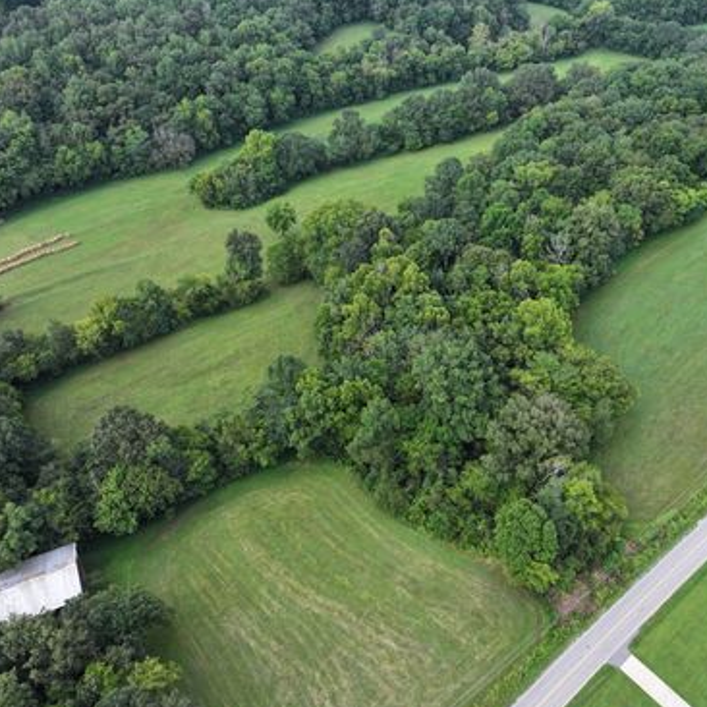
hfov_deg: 55.3
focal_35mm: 29
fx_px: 670
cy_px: 356
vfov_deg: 55.6
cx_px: 413
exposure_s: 1/640
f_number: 2.8
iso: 100
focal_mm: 12.29
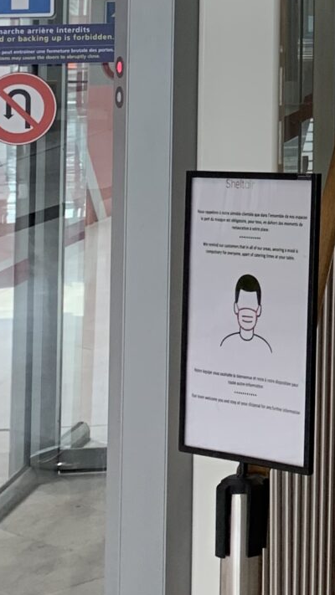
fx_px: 1611
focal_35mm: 102
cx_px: 754
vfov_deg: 19.8
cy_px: -99
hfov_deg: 10.5
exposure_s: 1/122
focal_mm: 4.25
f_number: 1.8
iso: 64
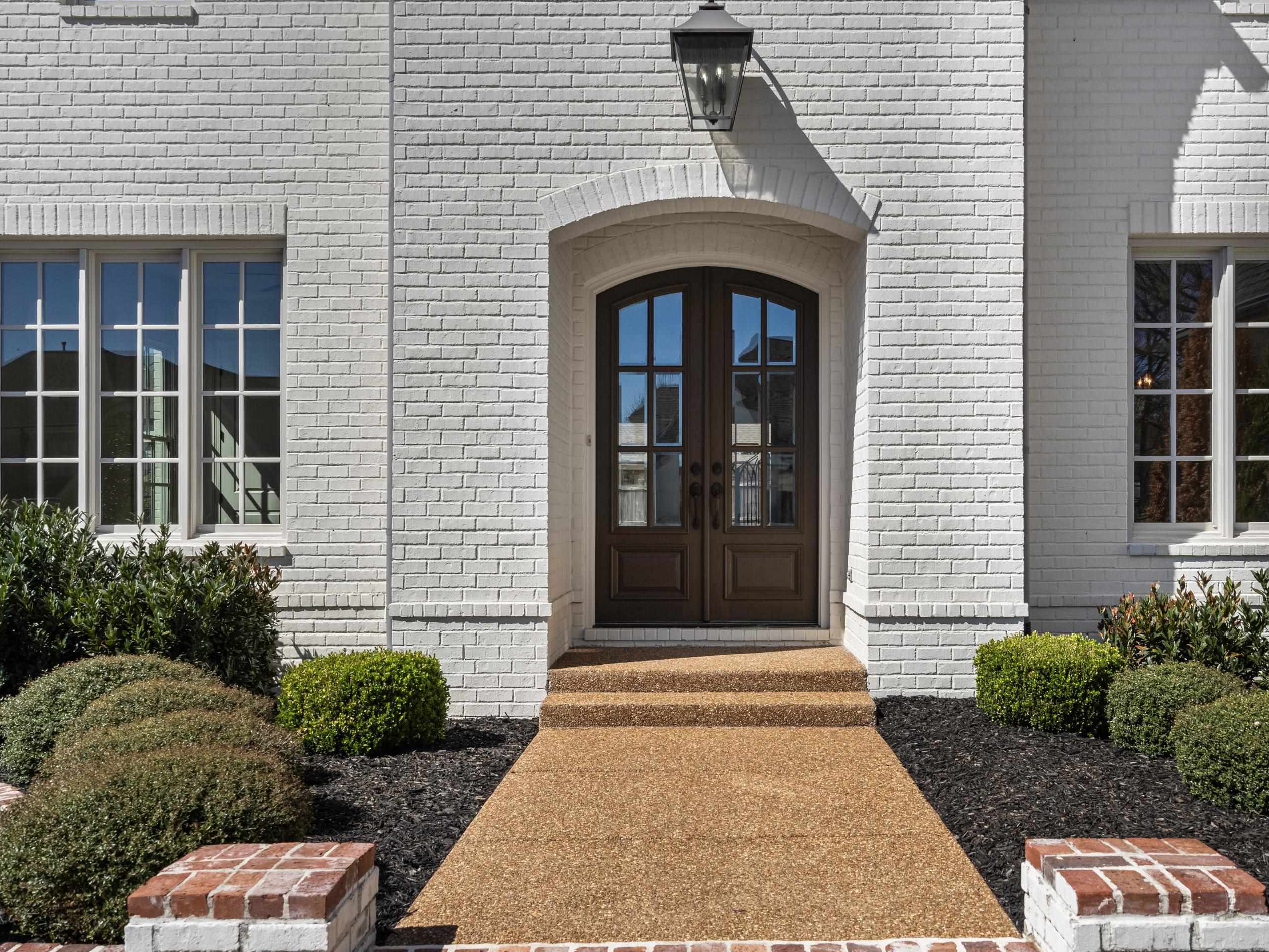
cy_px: 479
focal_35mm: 33
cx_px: 704
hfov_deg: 55.2
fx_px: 1210
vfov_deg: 42.9
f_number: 9
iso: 1250
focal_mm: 30
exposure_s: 1/1250
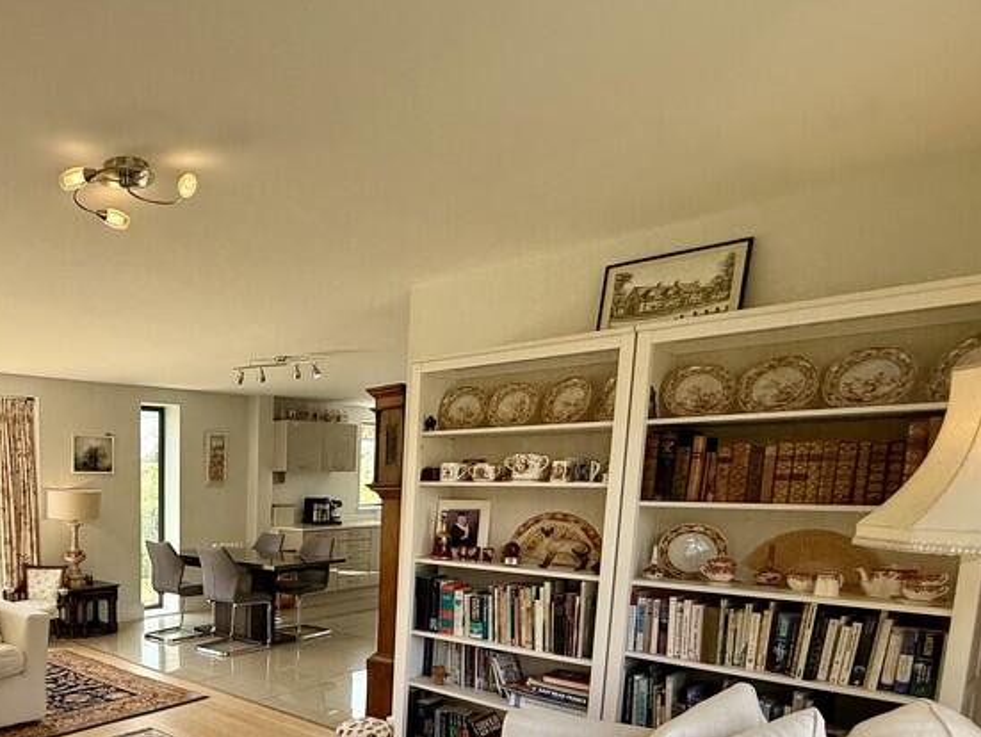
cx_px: 158
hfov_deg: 60.3
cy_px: 580
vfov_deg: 50.2
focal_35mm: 26
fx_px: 737
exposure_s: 1/328
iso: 64
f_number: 2.2
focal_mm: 2.22
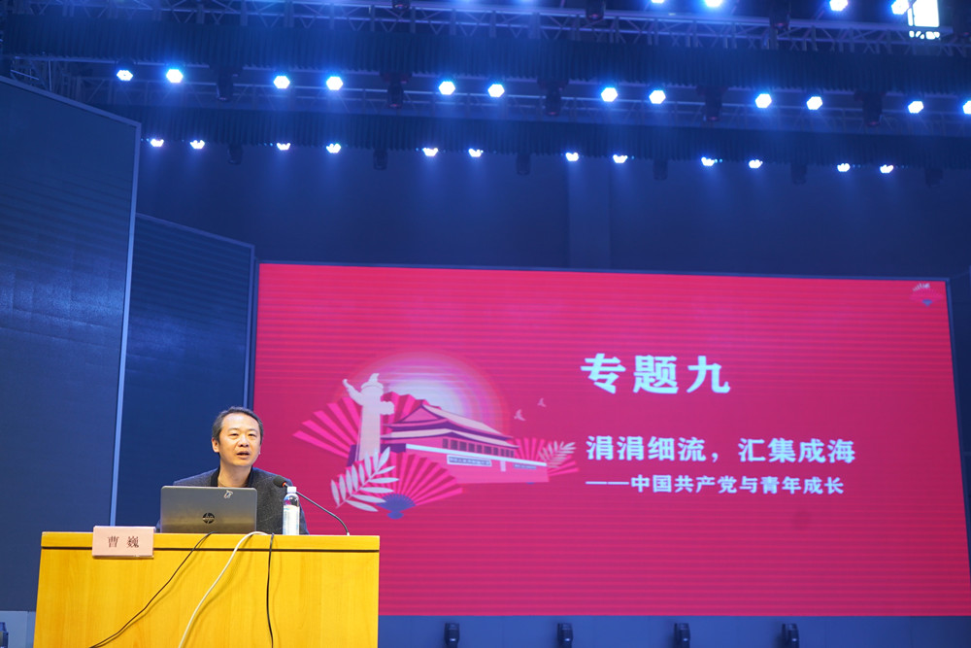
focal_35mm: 44
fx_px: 1187
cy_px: 324
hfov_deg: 44.5
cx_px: 486
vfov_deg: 30.5
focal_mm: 44
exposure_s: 1/160
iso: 500
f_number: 4
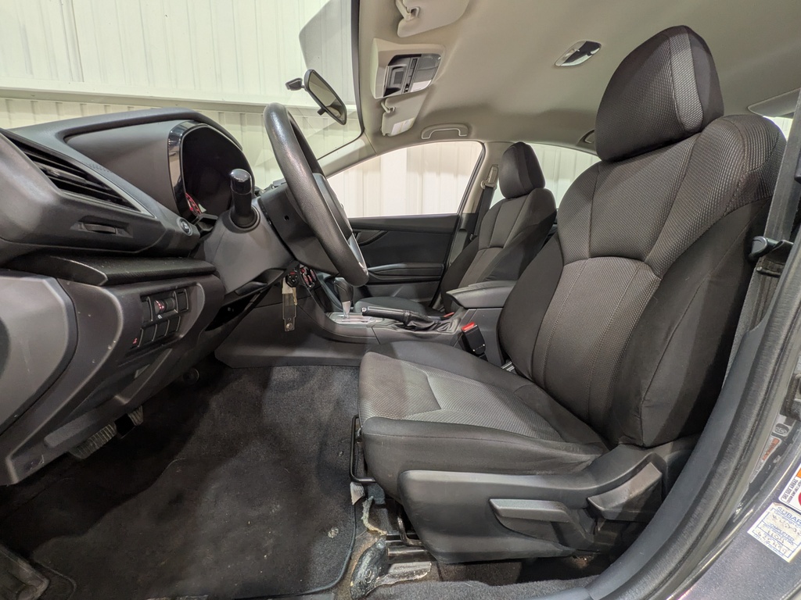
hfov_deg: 102.1
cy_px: 300
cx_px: 400
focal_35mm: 14
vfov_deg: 85.7
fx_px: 324
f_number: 2.2
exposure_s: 1/25
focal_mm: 1.83
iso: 54
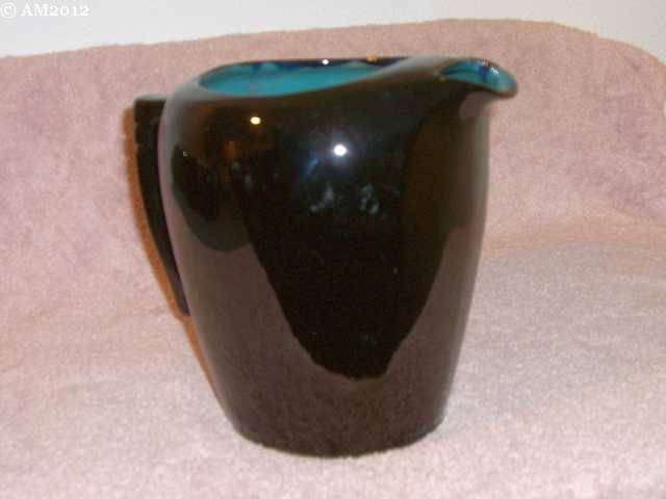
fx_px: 1058
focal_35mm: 55
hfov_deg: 34.9
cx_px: 333
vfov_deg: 26.6
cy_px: 250
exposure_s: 1/60
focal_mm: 11.5
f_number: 3.4
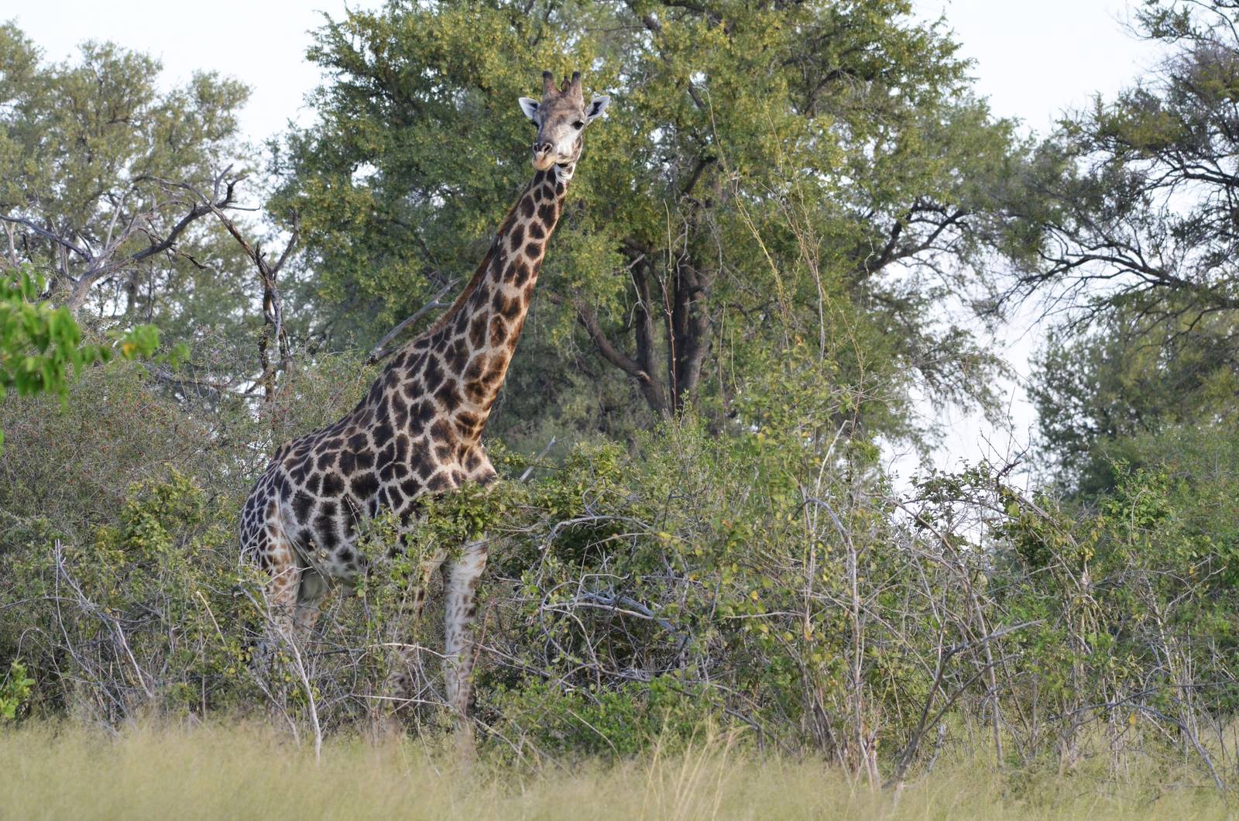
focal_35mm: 285
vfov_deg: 4.8
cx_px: 620
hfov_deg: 7.2
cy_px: 410
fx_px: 9789
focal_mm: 190
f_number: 9
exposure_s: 1/1250
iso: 2500
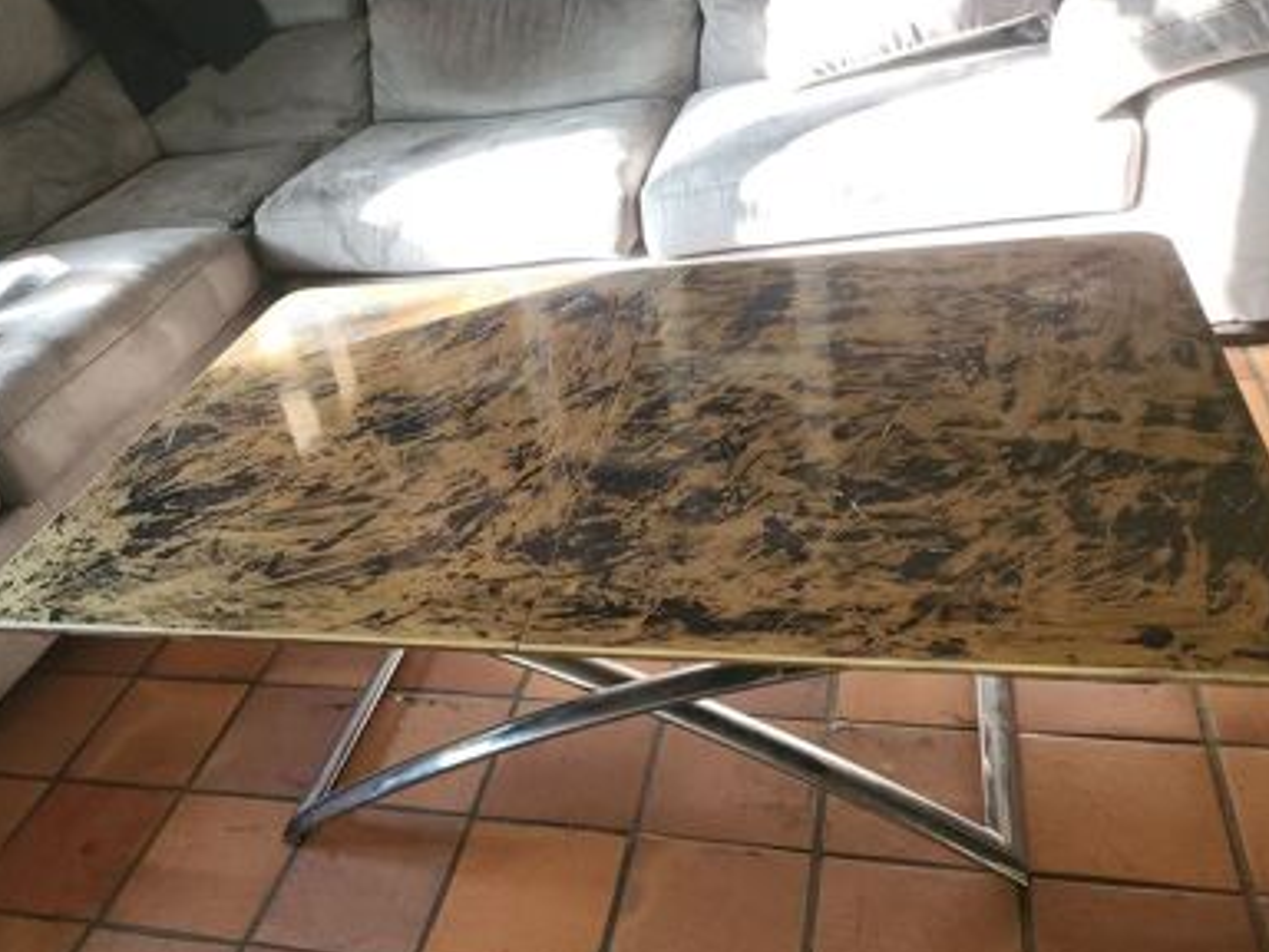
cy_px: 512
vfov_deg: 46.8
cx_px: 562
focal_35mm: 30
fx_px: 1100
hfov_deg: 59.8
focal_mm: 5
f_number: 1.8
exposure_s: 1/50
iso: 125
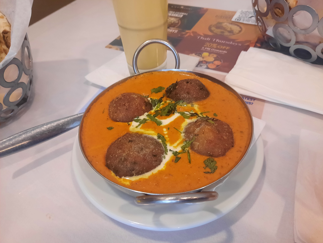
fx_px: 233
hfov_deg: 69.4
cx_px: 162
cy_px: 122
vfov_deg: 54.9
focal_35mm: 25
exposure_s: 1/24
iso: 400
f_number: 2
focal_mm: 4.6
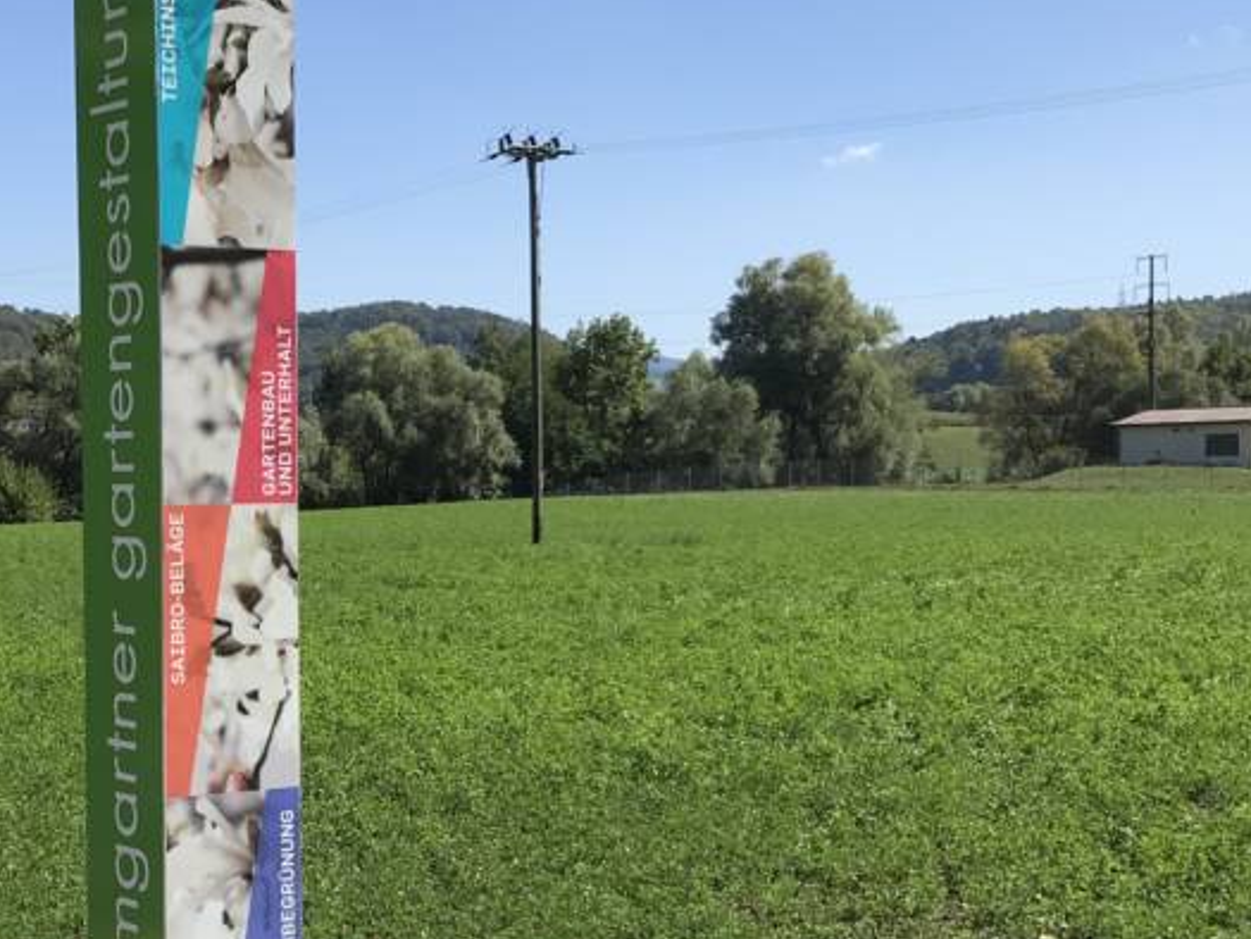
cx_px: 207
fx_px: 2313
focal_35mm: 64
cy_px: 586
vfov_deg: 22.9
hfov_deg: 29.4
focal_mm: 3.99
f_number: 1.8
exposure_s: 1/2037
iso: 20
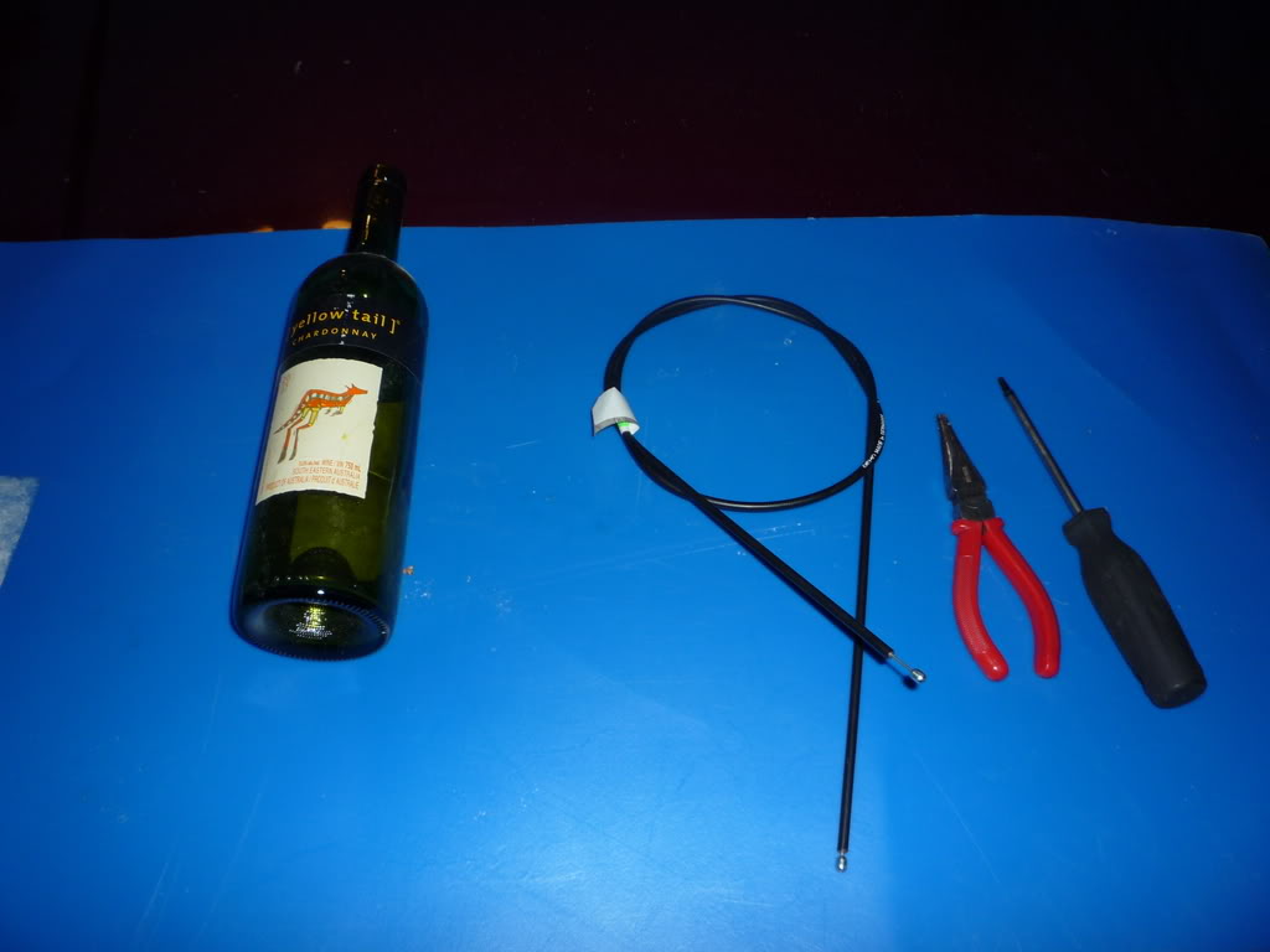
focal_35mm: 30
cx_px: 635
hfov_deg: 60.0
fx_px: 1101
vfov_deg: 46.8
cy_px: 476
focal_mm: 5.2
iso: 100
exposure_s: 1/30
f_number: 3.3
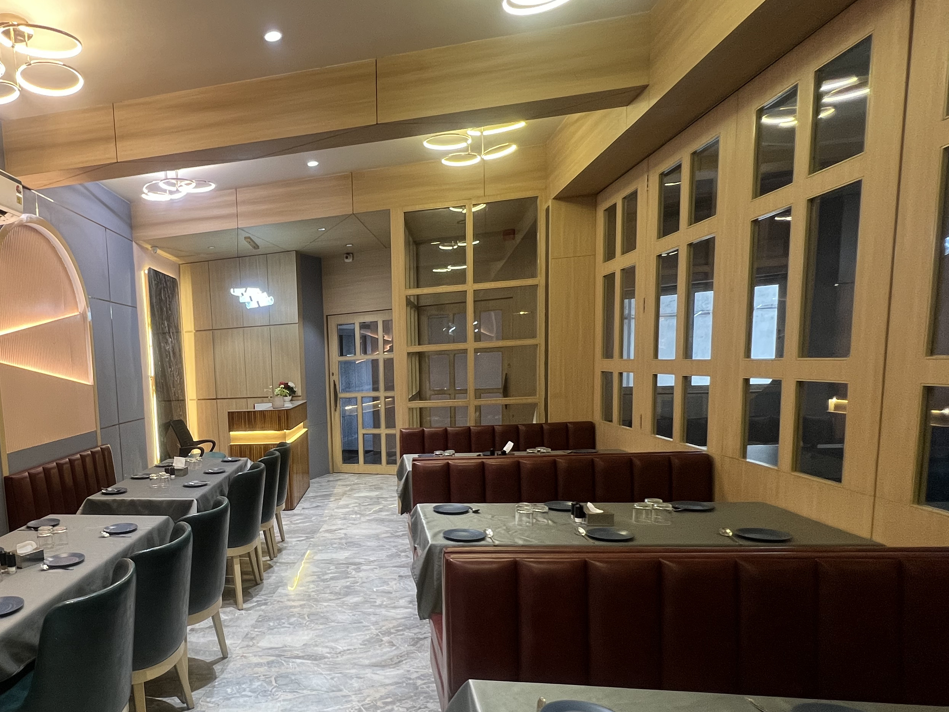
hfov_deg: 73.4
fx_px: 576
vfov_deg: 62.5
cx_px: 238
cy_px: 447
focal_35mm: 21
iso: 250
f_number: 1.8
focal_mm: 1.57
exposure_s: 1/100
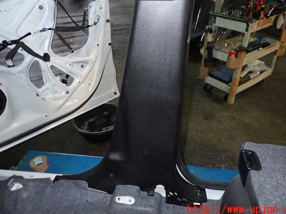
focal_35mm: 27
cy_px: 101
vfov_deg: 51.3
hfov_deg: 65.3
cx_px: 149
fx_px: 223
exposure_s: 1/30
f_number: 5.6
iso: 500
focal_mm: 4.5
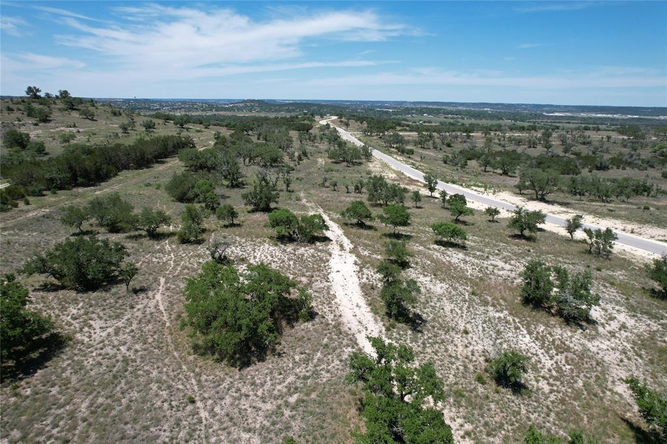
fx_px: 407
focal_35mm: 22
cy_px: 222
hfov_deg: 78.6
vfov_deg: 57.2
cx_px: 334
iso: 110
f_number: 2.8
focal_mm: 8.38
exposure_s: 1/2000
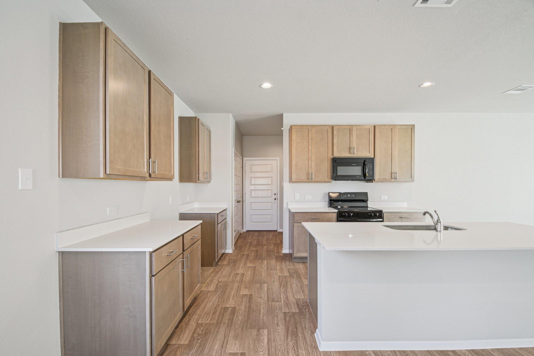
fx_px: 222
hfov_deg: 100.4
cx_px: 267
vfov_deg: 77.3
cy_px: 178
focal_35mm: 15
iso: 400
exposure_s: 1/10
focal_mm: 10
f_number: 8
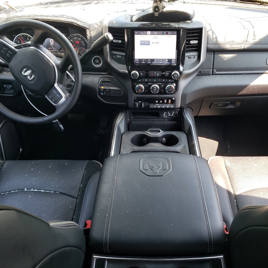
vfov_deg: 52.5
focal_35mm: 31
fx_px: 272
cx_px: 150
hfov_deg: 52.4
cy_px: 133
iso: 54
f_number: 1.5
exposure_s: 1/120
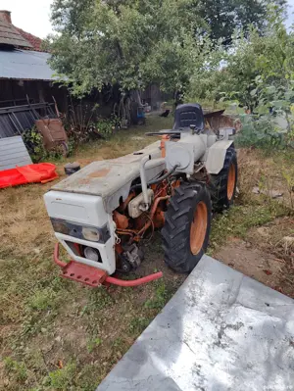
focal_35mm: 23
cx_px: 147
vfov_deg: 73.9
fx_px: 260
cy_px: 196
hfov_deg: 59.0
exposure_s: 1/1842
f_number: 1.8
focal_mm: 6.06
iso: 50
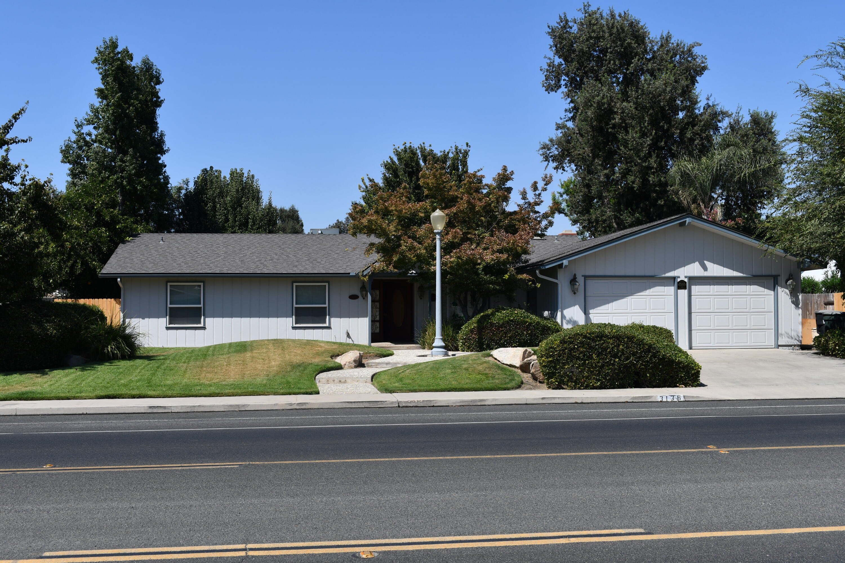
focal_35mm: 39
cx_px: 422
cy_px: 282
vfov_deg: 34.2
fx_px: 915
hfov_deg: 49.6
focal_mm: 26
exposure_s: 1/320
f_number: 9
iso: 100
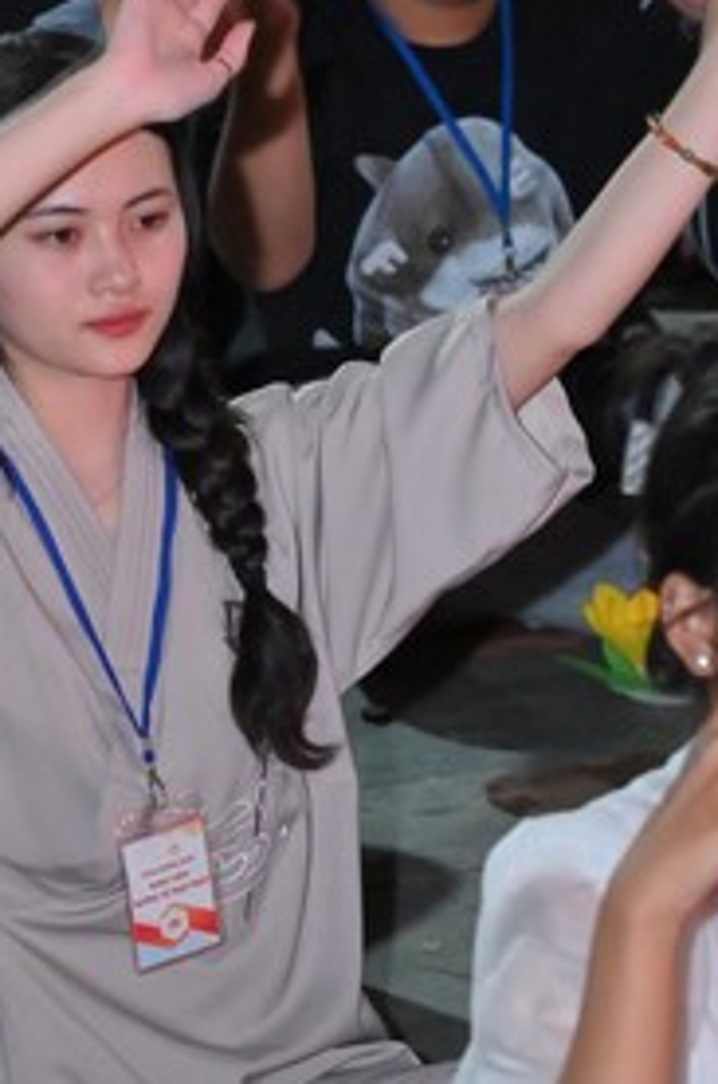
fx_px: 8498
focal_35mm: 283
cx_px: 235
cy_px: 621
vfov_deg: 7.3
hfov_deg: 4.8
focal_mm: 120
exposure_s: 1/50
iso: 3200
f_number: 5.6
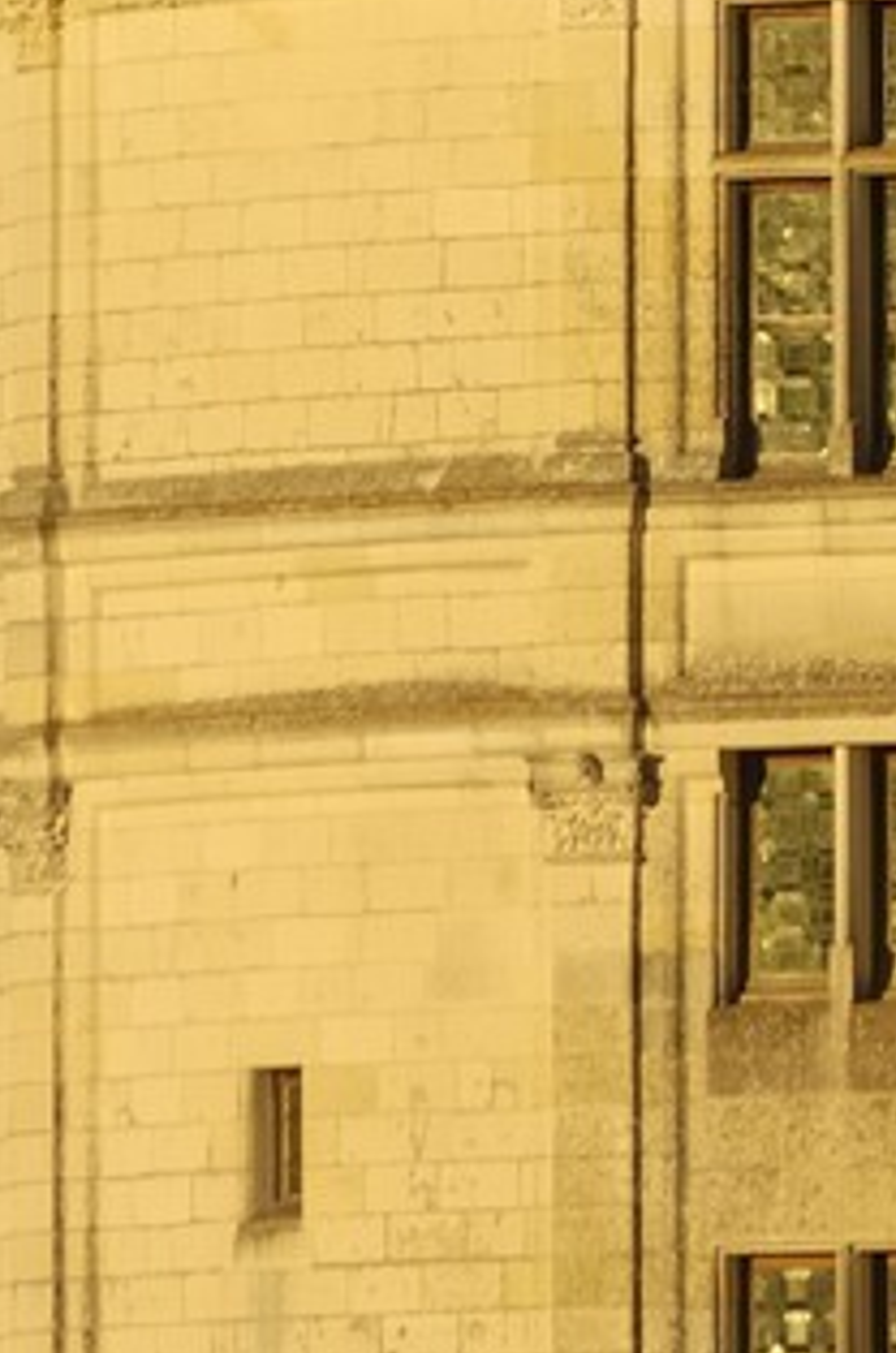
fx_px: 38717
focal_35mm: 1033
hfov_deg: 1.3
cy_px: -1379
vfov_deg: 2.0
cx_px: 1753
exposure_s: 1/320
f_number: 4.8
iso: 100
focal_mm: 135
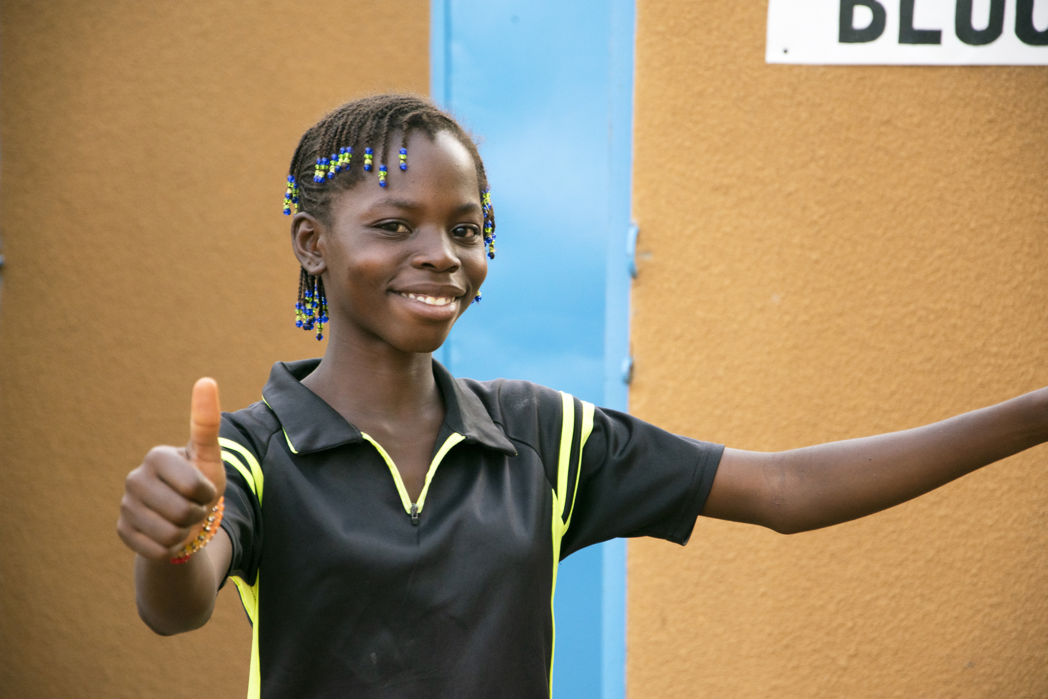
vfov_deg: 8.7
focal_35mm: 158
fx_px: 4585
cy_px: 350
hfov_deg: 13.0
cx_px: 524
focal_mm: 105
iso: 200
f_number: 5.6
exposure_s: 1/160
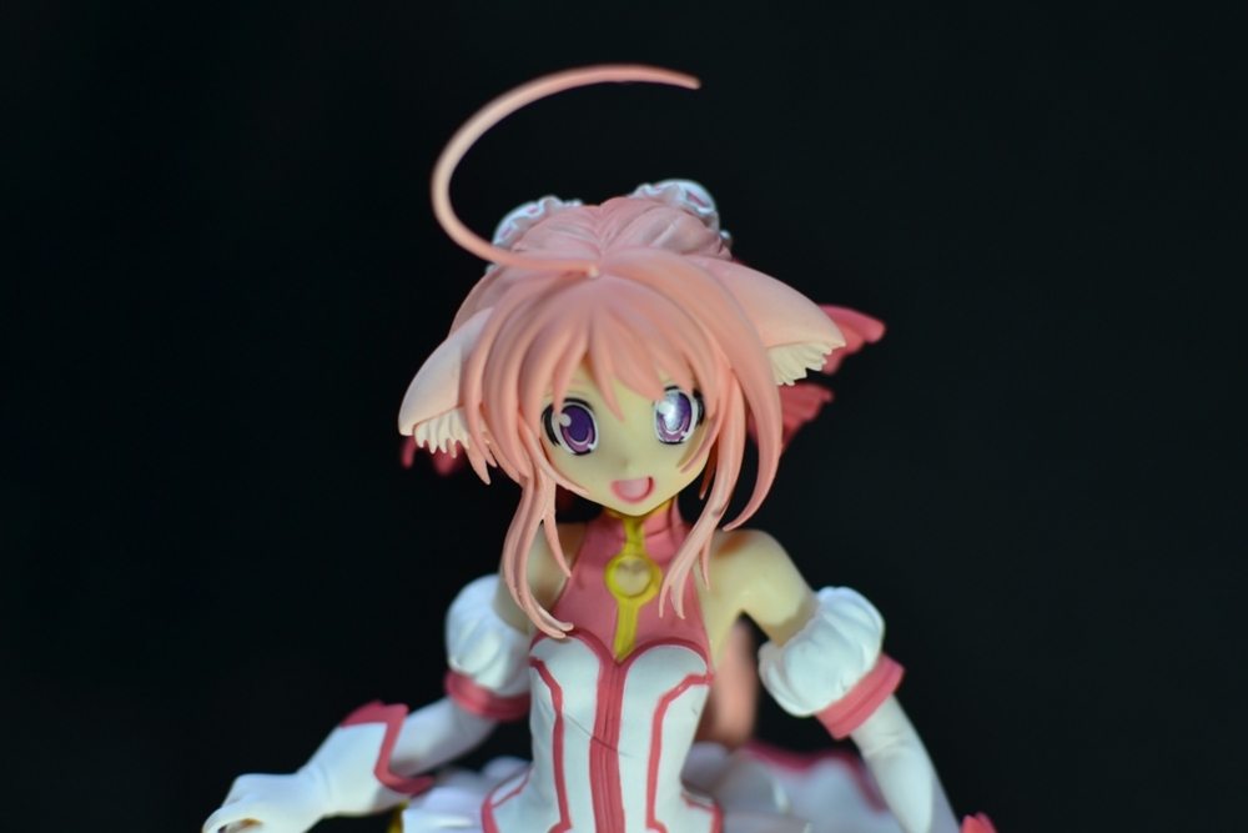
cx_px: 624
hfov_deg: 37.8
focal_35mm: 52
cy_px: 416
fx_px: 1820
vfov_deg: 25.8
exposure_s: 1/30
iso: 200
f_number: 2.8
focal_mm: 35
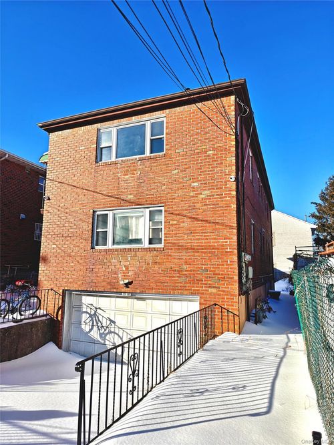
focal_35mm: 23
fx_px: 296
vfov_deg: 73.9
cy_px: 222
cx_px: 167
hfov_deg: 58.9
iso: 80
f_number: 1.6
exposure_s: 1/2933
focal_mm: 6.06
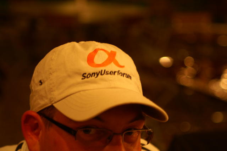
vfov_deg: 13.0
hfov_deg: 19.5
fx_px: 662
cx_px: 114
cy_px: 76
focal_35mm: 105
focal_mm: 70
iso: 400
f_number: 2.8
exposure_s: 1/10
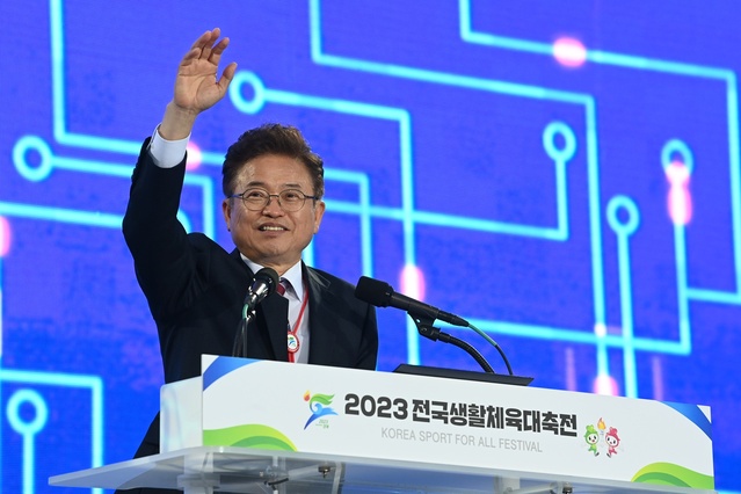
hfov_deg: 10.3
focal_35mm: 200
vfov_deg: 6.9
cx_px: 370
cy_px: 247
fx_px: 4116
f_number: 7.1
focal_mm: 200
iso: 2500
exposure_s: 1/250
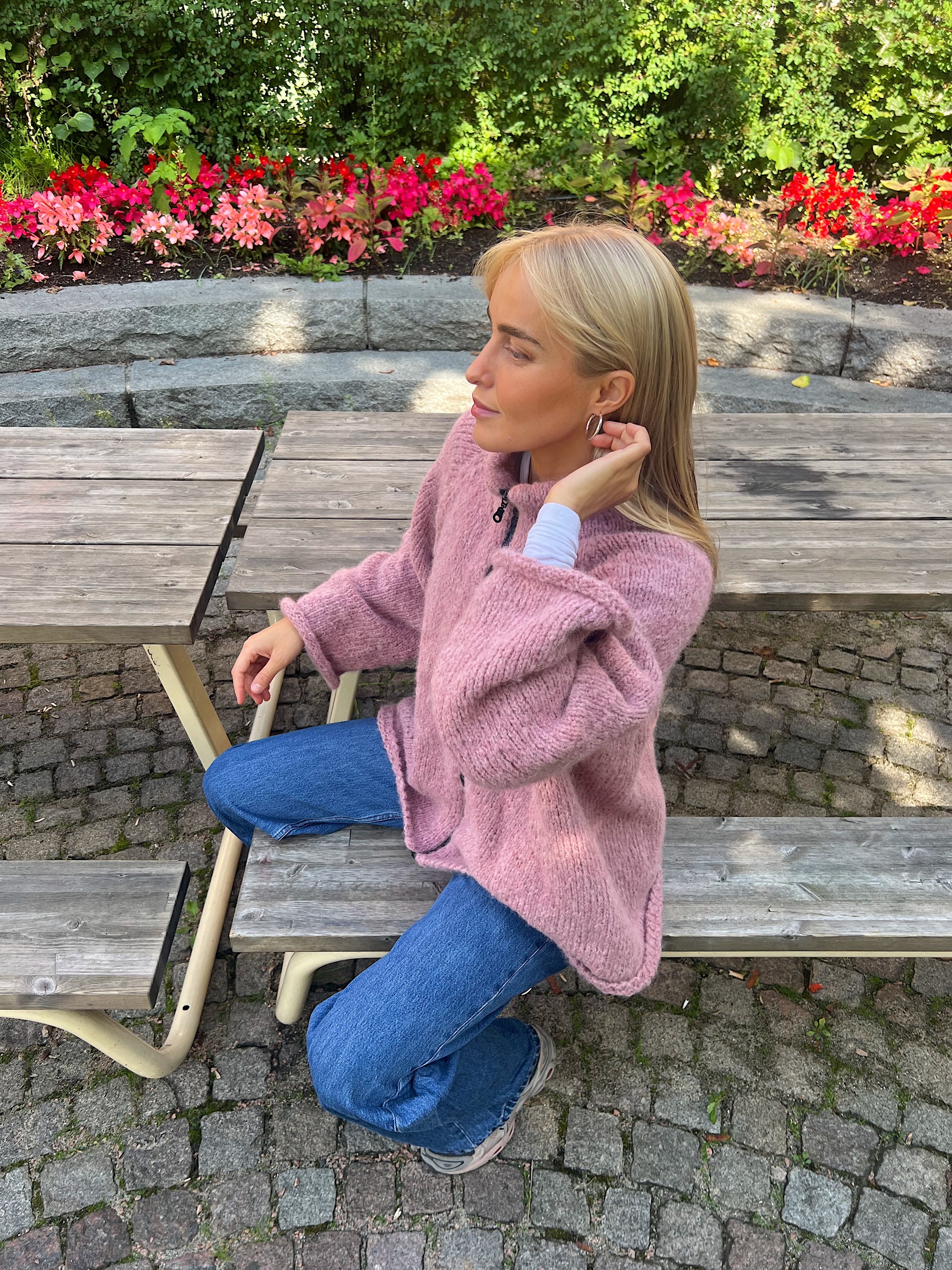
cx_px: 476
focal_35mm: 26
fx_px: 953
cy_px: 635
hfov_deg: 53.1
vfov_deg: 67.3
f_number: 1.5
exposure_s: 1/584
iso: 50
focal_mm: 5.7
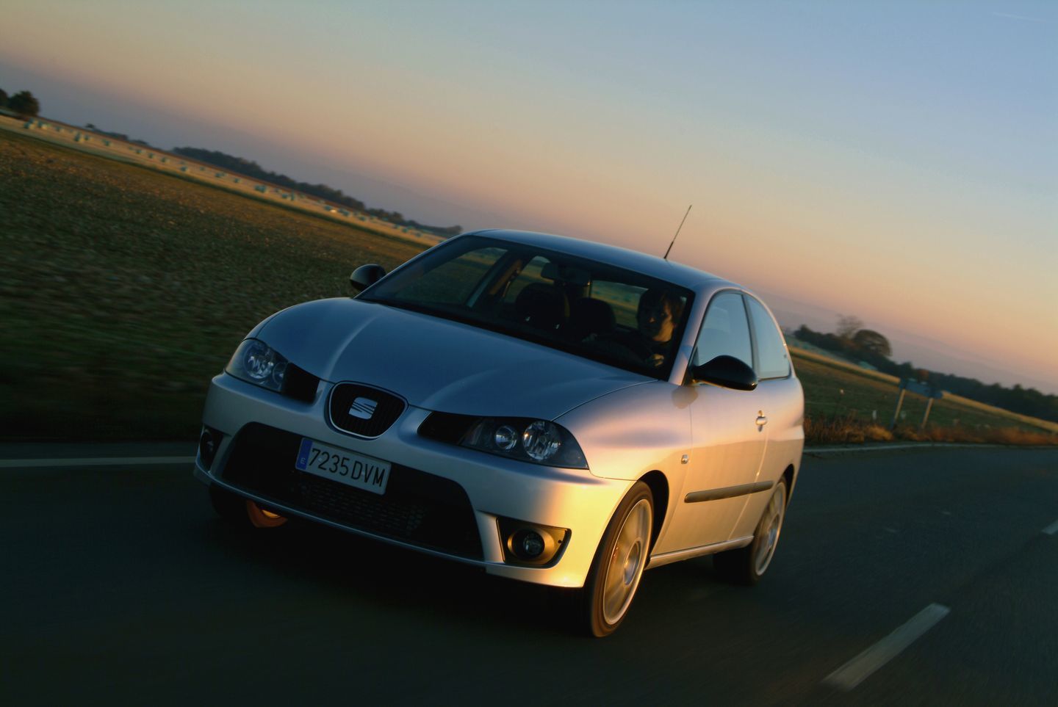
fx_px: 1721
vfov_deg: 23.2
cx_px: 529
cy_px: 354
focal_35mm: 58
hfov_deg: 34.2
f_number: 6.7
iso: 100
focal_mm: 39
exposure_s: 1/45
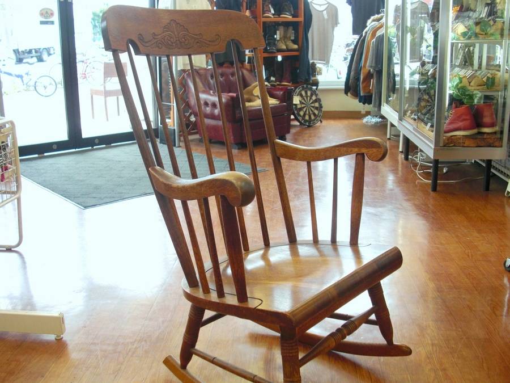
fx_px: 530
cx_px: 255
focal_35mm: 36
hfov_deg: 51.4
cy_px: 192
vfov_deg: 39.7
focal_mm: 6.3
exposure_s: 1/80
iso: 100
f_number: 2.8
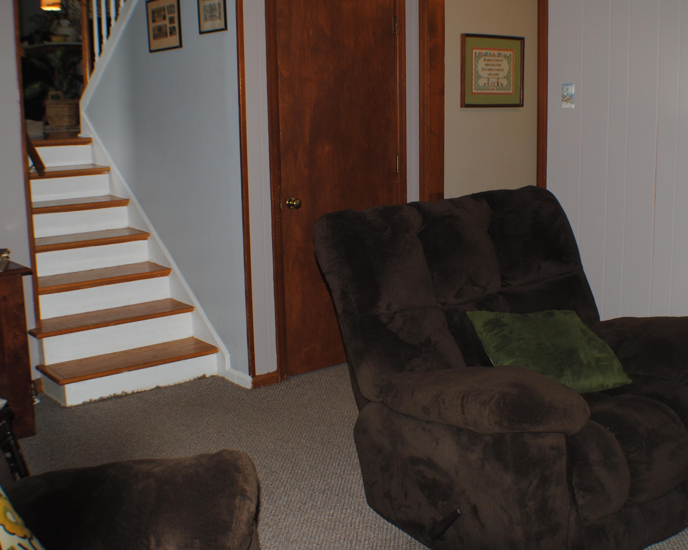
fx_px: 1181
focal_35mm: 58
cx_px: 382
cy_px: 273
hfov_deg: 32.5
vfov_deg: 26.2
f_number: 5
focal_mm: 34
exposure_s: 1/60
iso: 200
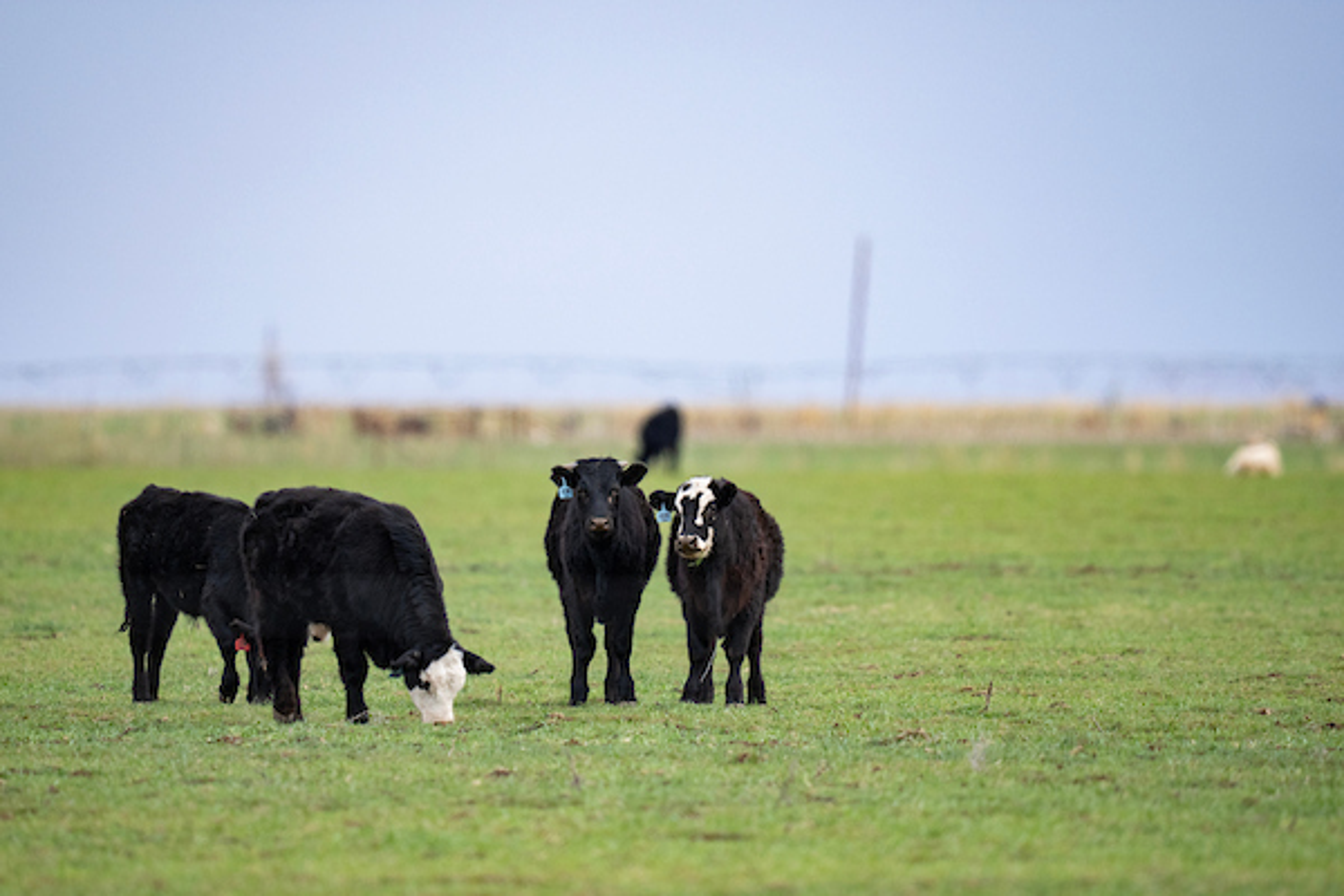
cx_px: 672
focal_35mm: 600
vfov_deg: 2.3
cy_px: 448
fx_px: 22398
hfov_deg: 3.4
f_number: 2.8
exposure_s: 1/4000
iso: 400
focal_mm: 400
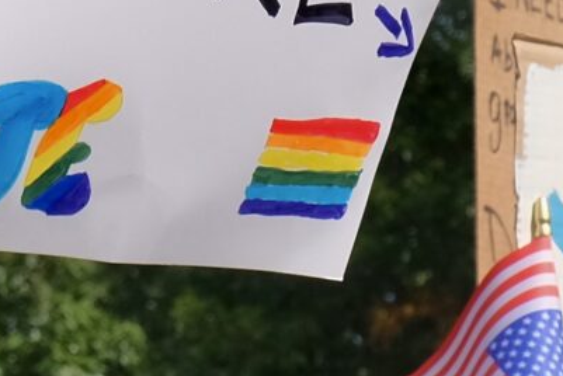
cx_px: -681
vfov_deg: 4.7
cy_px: -423
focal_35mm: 287
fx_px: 4491
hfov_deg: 6.9
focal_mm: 30.2
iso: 320
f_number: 7.1
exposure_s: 1/450
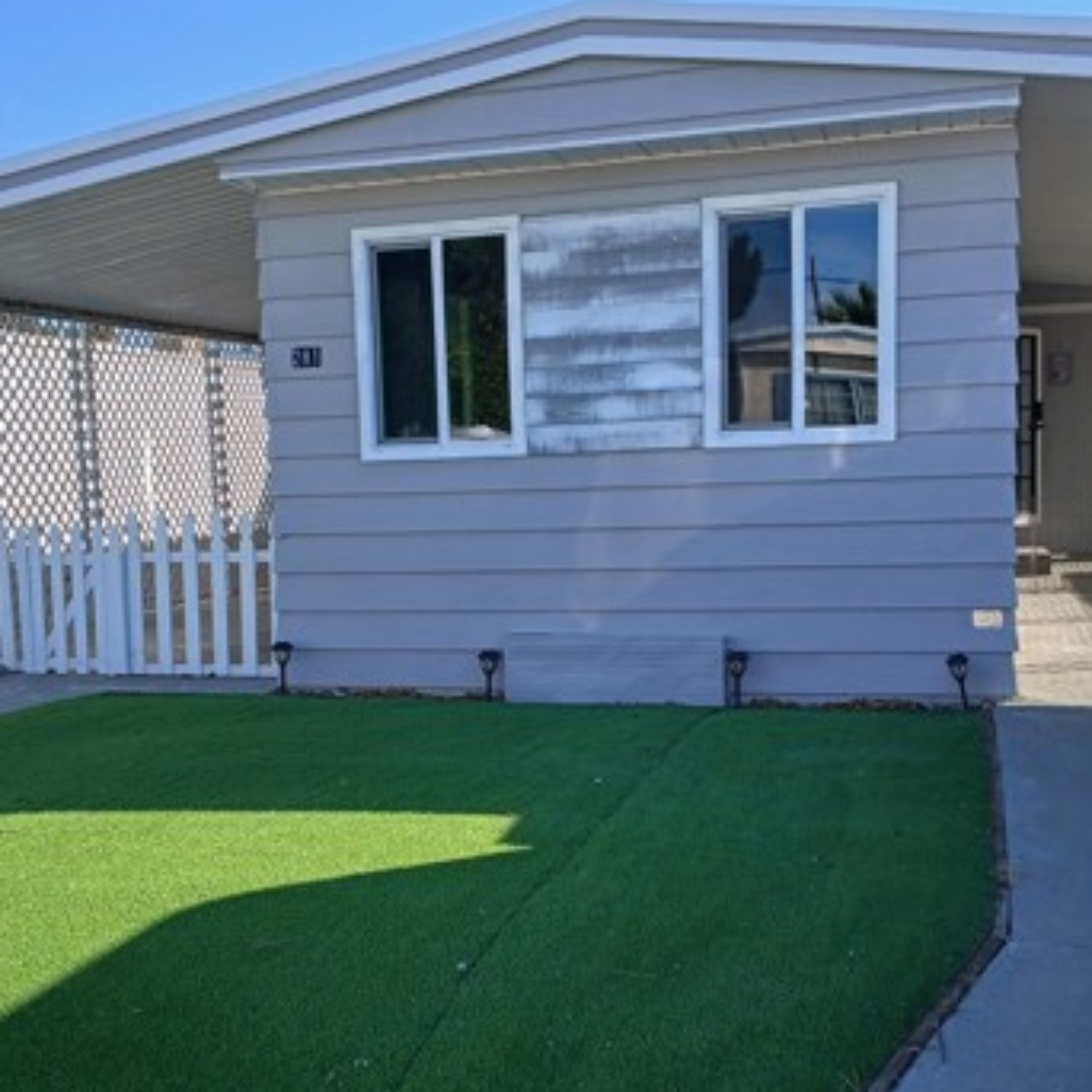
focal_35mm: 43
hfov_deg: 39.1
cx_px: 460
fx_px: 1535
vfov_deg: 39.0
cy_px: 645
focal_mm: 3.98
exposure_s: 1/383
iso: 20
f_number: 1.8
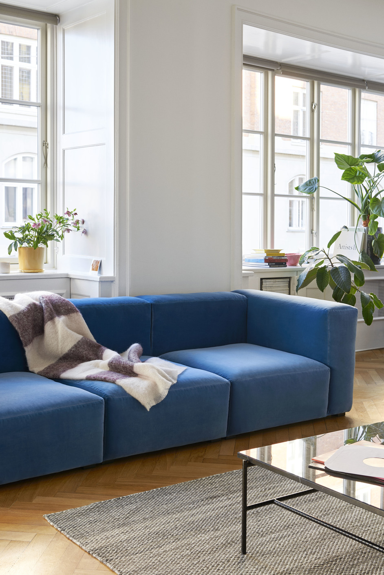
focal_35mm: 48
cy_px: 288
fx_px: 767
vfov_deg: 41.1
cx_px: 192
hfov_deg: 28.1
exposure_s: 1/2
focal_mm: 48
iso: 100
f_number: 8
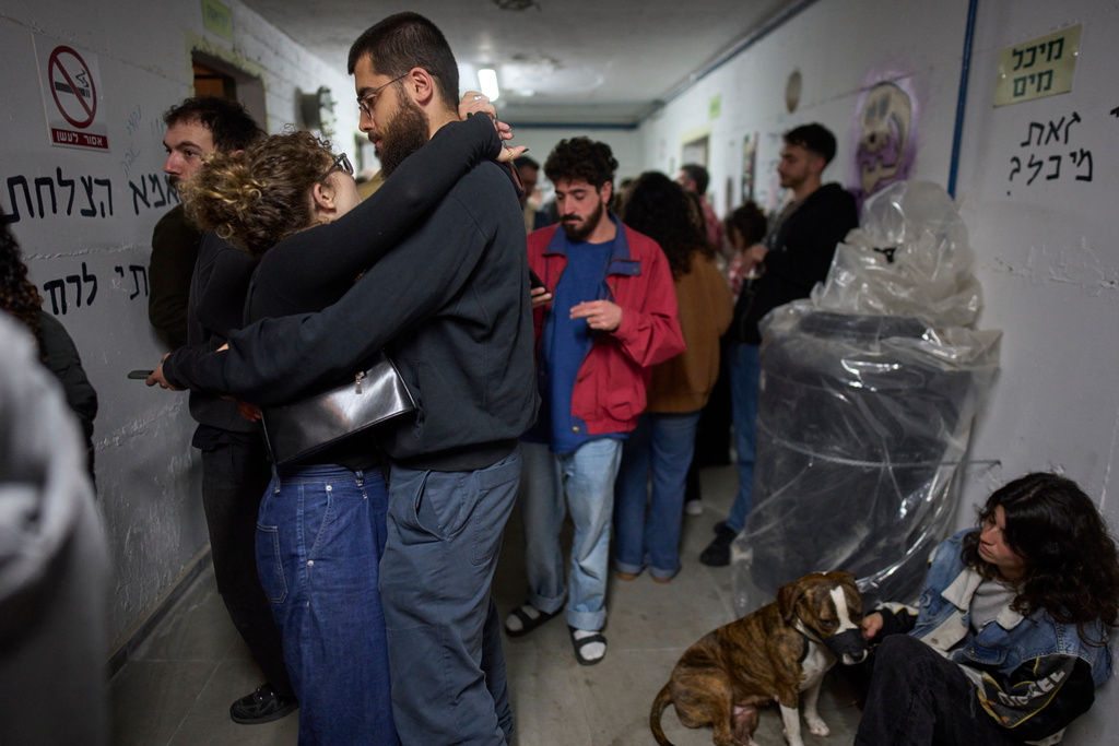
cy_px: 373
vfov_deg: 53.1
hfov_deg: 73.7
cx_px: 560
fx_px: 746
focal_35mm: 24
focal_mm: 24
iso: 1600
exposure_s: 1/500
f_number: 1.4
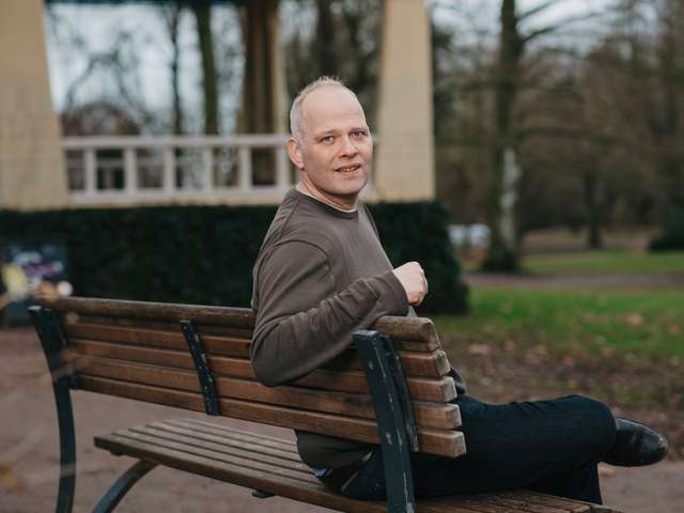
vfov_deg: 23.3
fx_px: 1245
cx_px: 342
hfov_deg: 30.7
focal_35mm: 63
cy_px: 256
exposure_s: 1/125
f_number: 2.8
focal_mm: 80
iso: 250
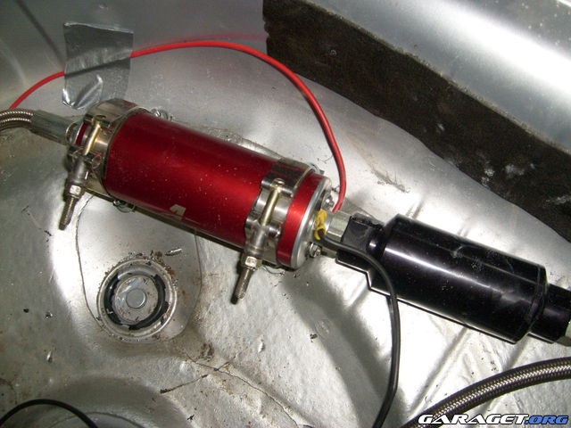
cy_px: 214
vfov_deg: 40.7
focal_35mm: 35
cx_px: 286
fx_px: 577
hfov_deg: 52.6
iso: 100
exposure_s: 1/45
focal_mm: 5.8
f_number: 2.8
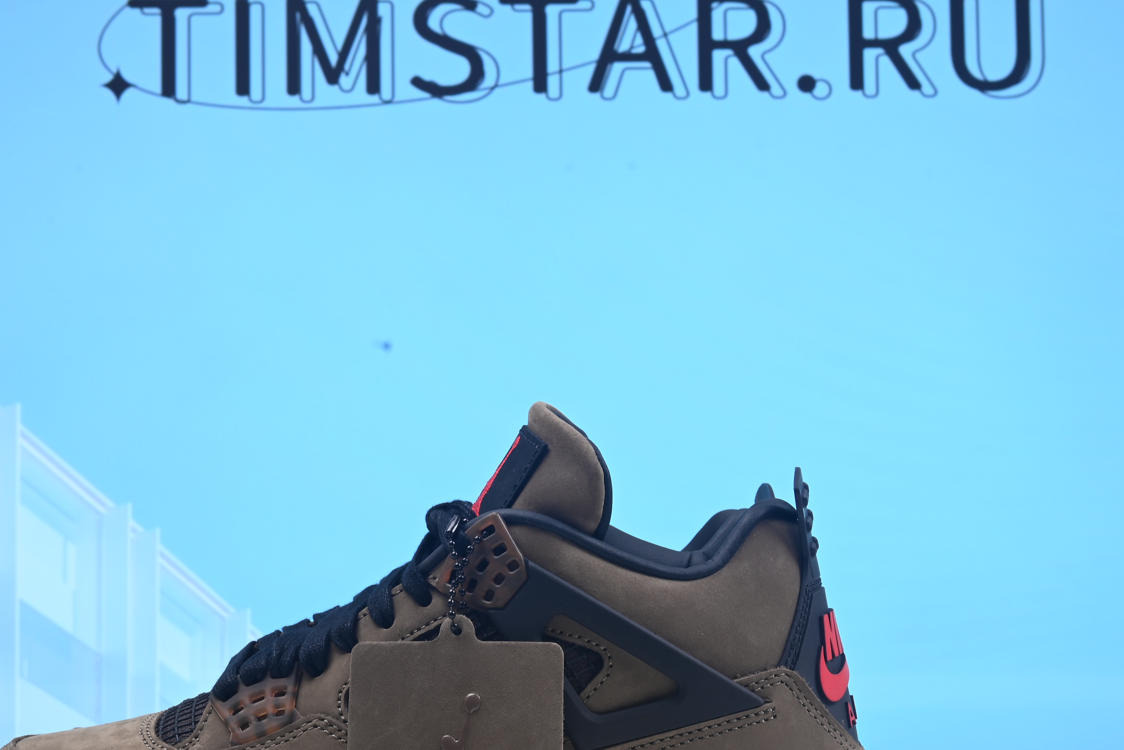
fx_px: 2061
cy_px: 463
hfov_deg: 30.5
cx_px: 501
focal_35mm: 66
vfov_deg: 20.6
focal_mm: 39
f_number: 16
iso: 100
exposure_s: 1/2
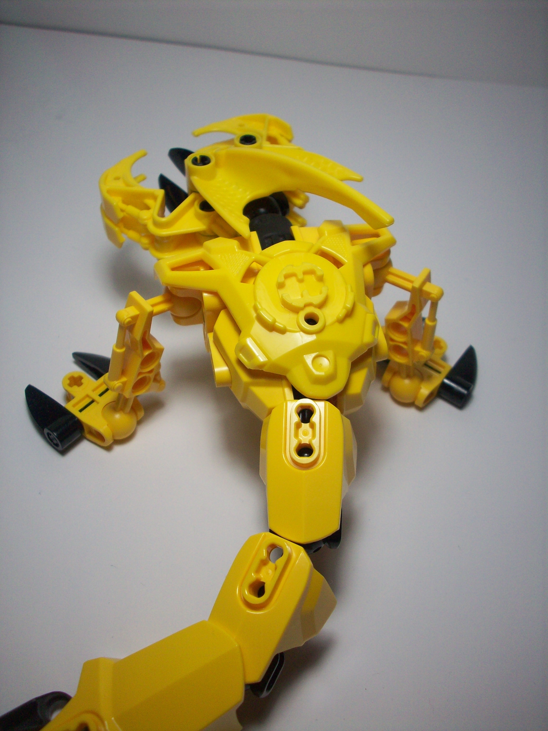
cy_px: 366
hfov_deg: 38.7
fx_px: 781
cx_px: 274
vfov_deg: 50.1
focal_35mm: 37
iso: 80
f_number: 2.8
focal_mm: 6.2
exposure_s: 1/185
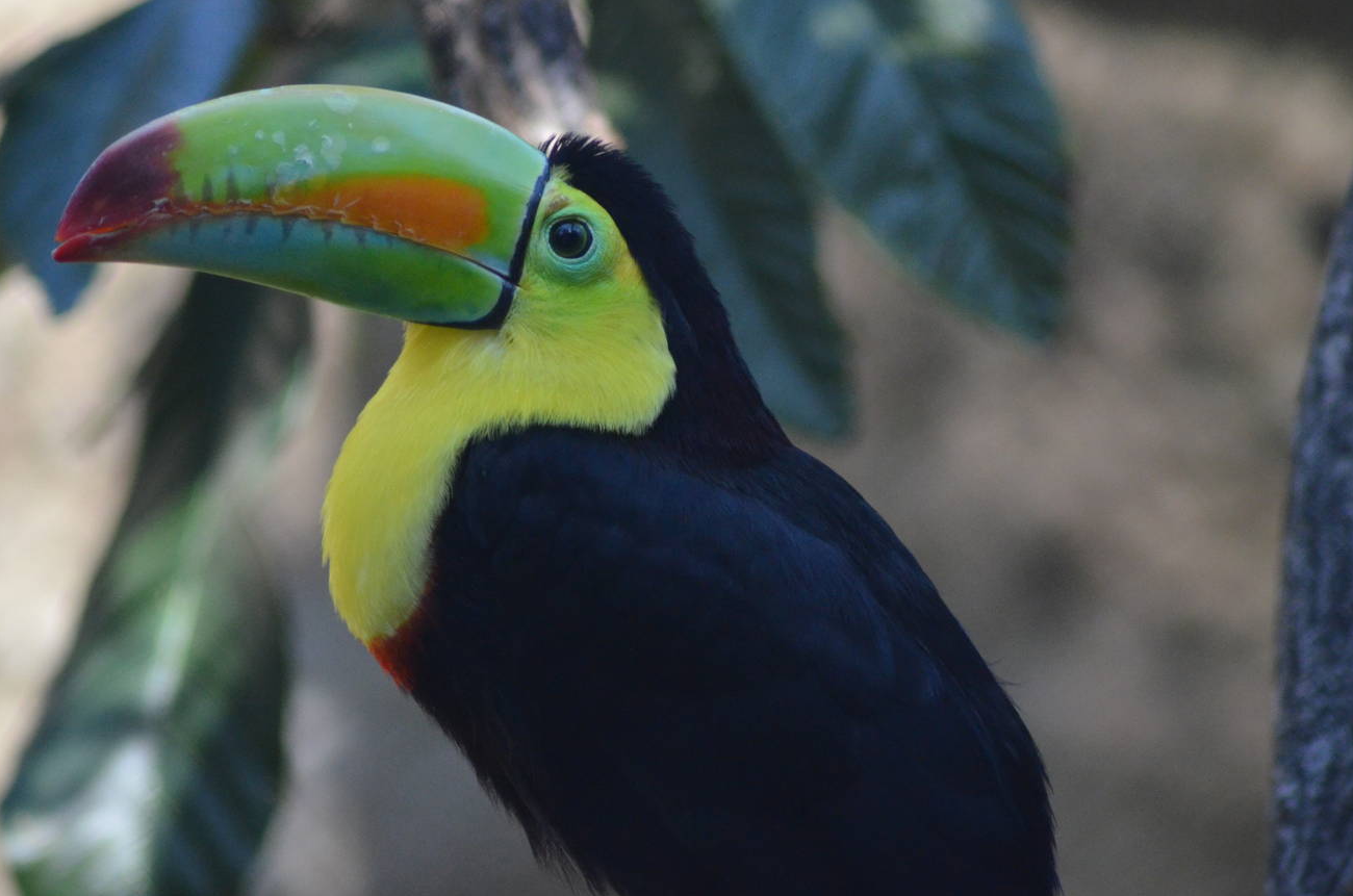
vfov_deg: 3.1
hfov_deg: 4.7
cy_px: 434
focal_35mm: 443
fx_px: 16615
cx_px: 546
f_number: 5
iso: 2200
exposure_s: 1/500
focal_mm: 240
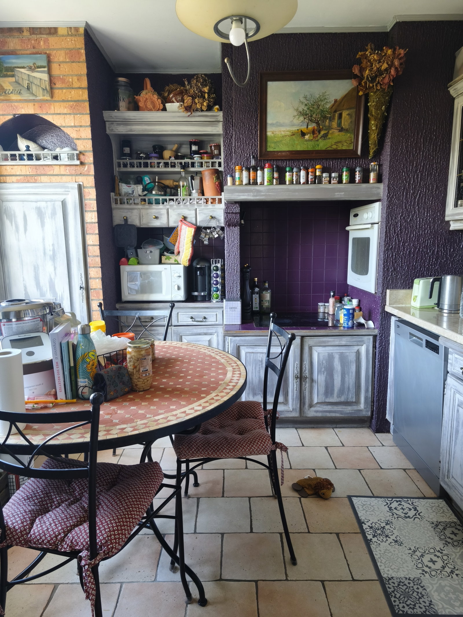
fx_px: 410
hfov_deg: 58.9
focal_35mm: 23
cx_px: 232
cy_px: 308
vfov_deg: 73.9
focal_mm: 5.35
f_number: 1.7
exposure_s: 1/50
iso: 500
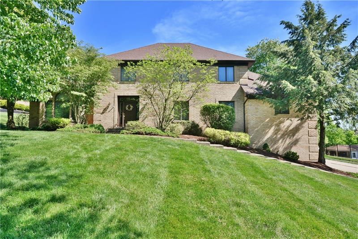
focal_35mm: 21
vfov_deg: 59.5
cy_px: 120
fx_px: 209
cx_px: 179
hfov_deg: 81.2
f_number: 10
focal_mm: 14
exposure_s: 1/160
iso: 400
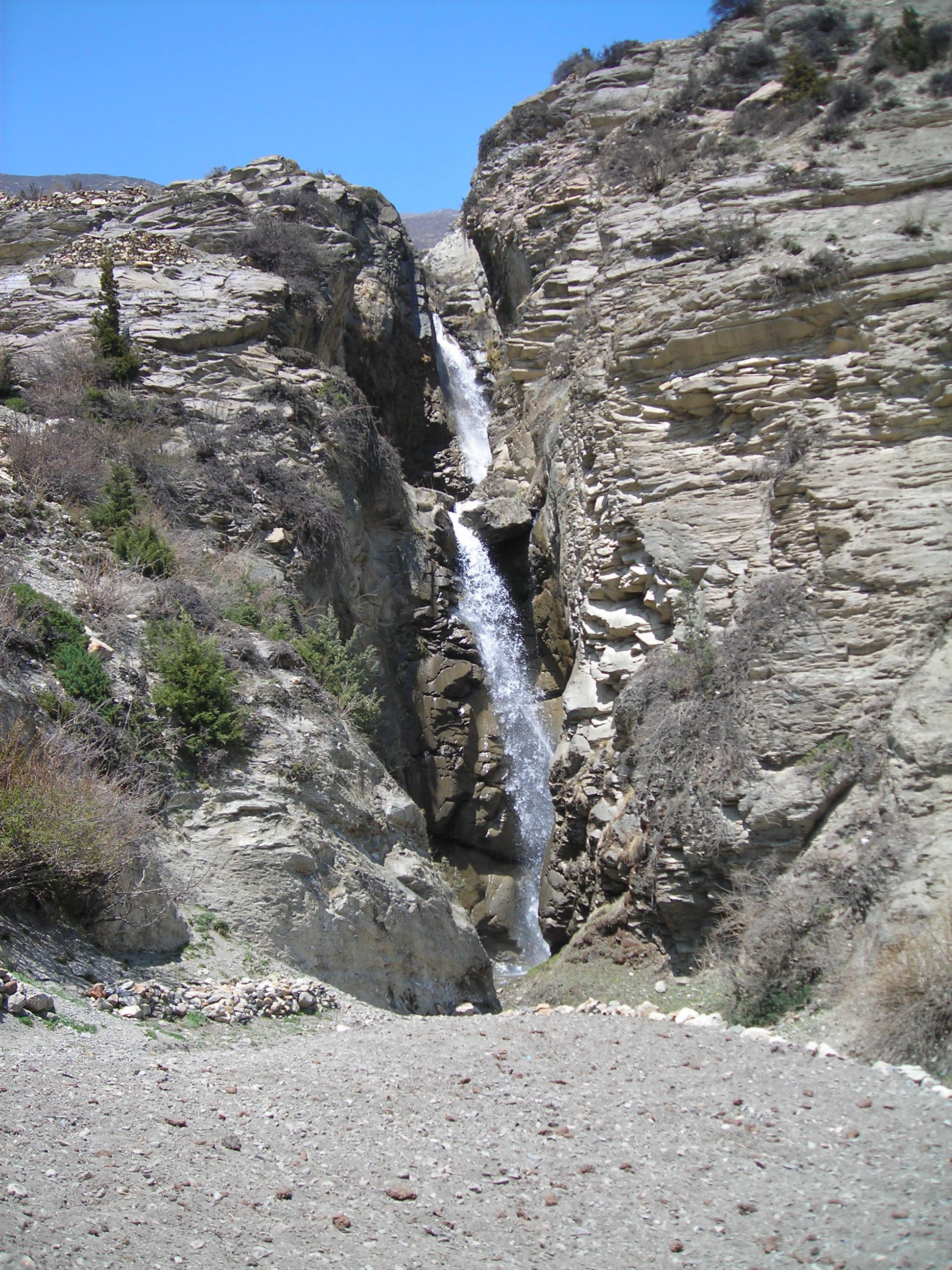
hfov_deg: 37.7
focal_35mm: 38
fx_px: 1393
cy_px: 635
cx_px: 476
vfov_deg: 49.0
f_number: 3.2
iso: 50
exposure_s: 1/345
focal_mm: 6.3
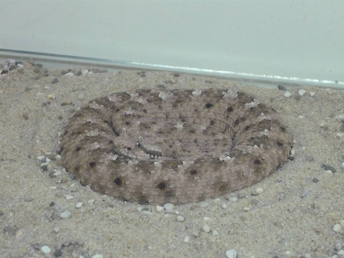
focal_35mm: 100
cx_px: 172
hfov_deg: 19.6
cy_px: 129
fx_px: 994
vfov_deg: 14.8
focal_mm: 16.5
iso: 800
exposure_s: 1/60
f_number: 5.1
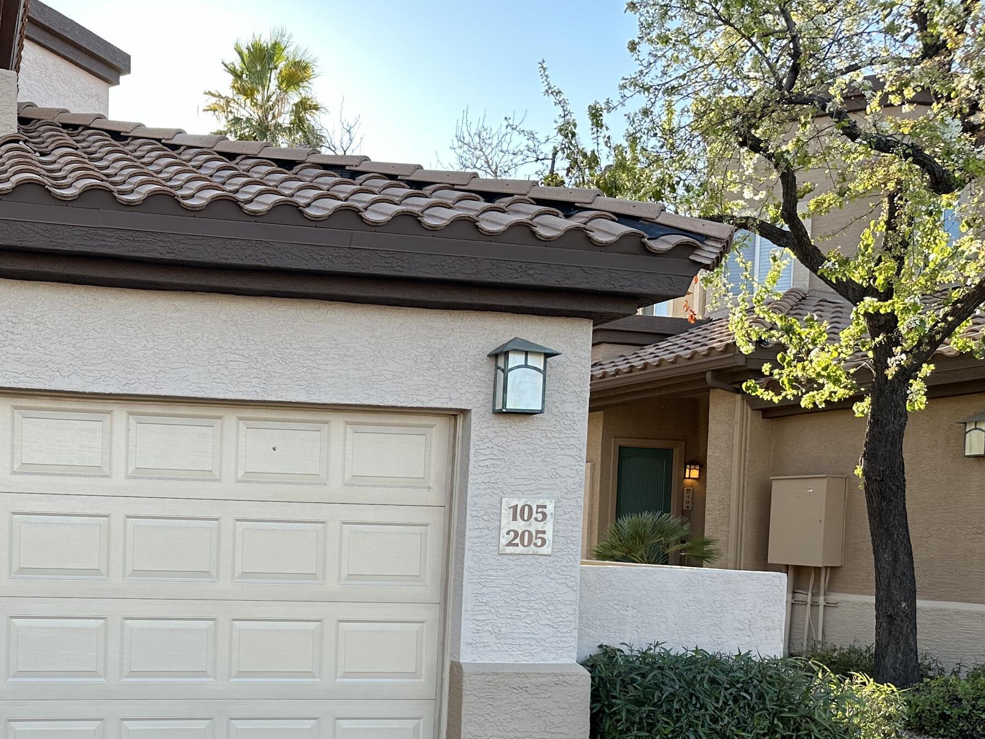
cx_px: 174
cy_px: 586
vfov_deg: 34.9
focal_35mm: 40
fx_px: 1138
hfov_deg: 44.2
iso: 80
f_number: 1.78
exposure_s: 1/580
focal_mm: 6.86
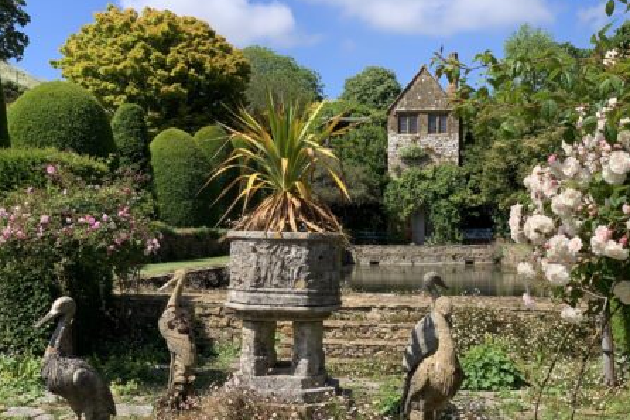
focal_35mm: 55
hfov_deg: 36.3
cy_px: 231
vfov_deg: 24.6
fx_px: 962
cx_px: 314
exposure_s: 1/716
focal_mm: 6
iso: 16
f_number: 2.4
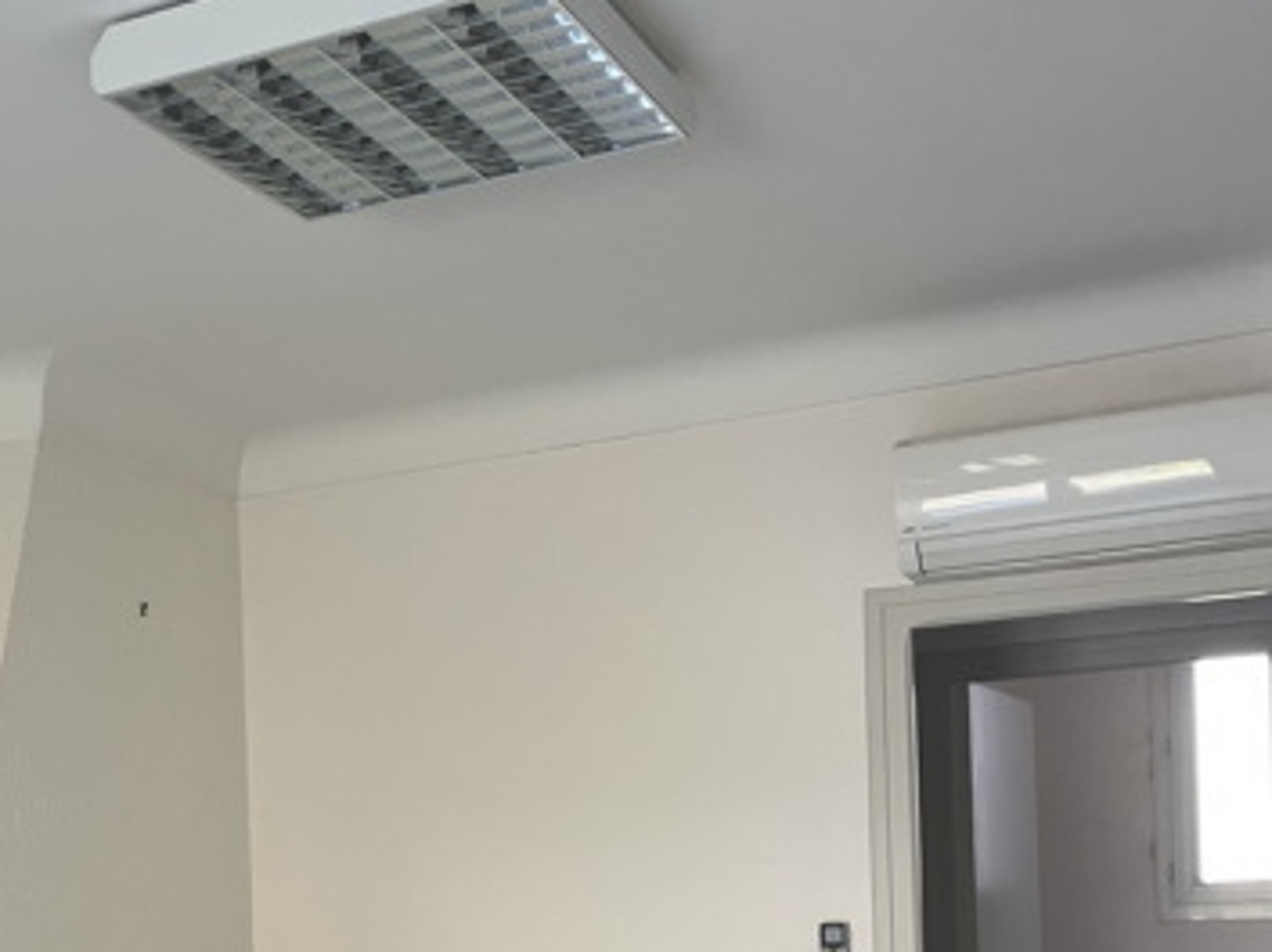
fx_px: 2166
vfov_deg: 23.7
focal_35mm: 59
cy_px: 959
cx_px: 177
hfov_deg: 31.5
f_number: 1.6
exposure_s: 1/100
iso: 125
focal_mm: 5.1
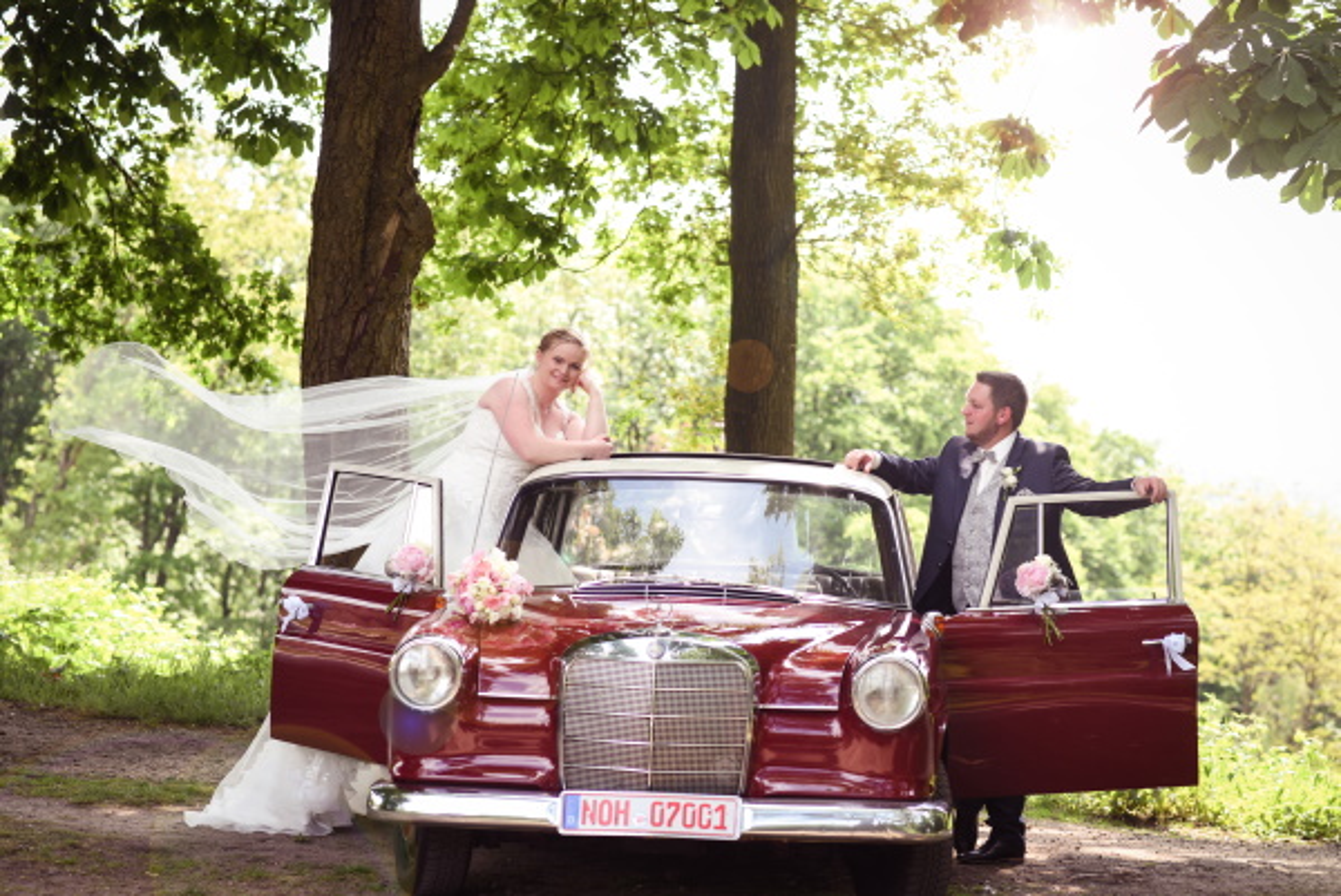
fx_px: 3168
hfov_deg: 23.9
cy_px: 448
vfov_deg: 16.1
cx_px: 670
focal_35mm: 85
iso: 100
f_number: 4
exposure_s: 1/200
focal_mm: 85
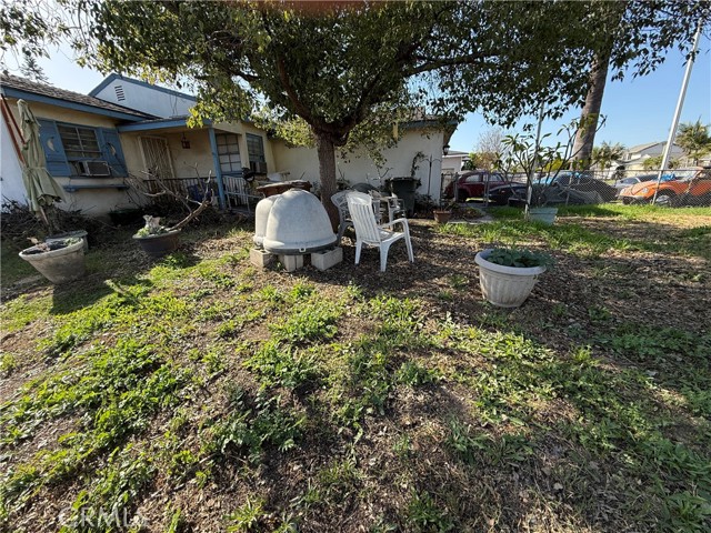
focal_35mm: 14
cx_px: 356
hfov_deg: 102.1
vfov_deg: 85.7
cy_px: 266
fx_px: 288
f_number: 2.2
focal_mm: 2.22
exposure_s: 1/514
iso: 64
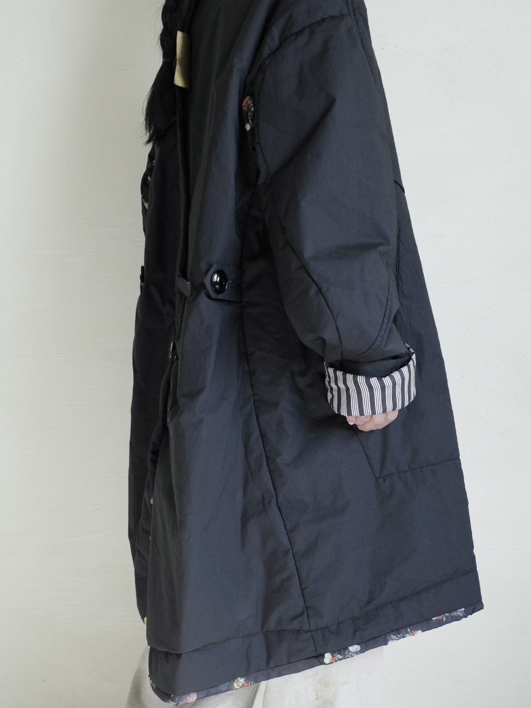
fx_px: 900
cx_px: 252
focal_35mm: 44
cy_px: 523
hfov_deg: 32.9
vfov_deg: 41.8
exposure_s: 1/100
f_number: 2.8
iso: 200
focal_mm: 18.3
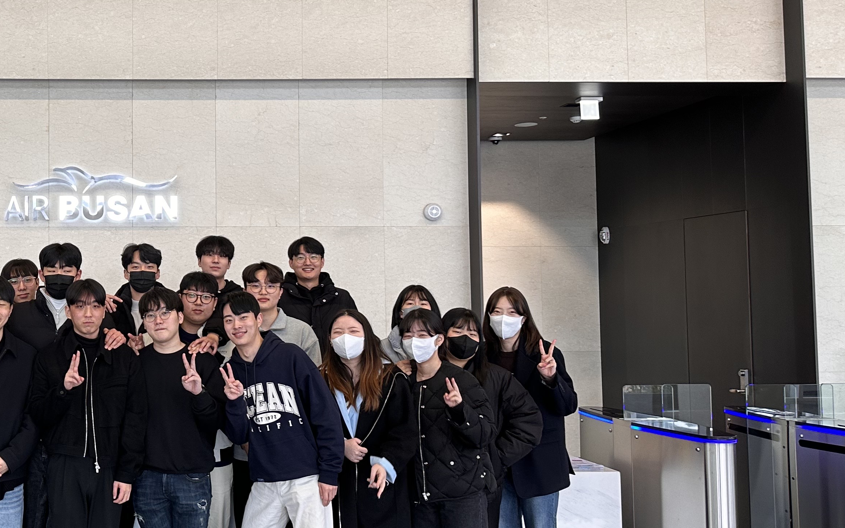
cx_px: 125
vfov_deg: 29.2
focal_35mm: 44
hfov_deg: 42.4
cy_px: 226
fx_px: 1013
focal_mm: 6.86
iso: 125
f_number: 1.78
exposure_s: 1/60
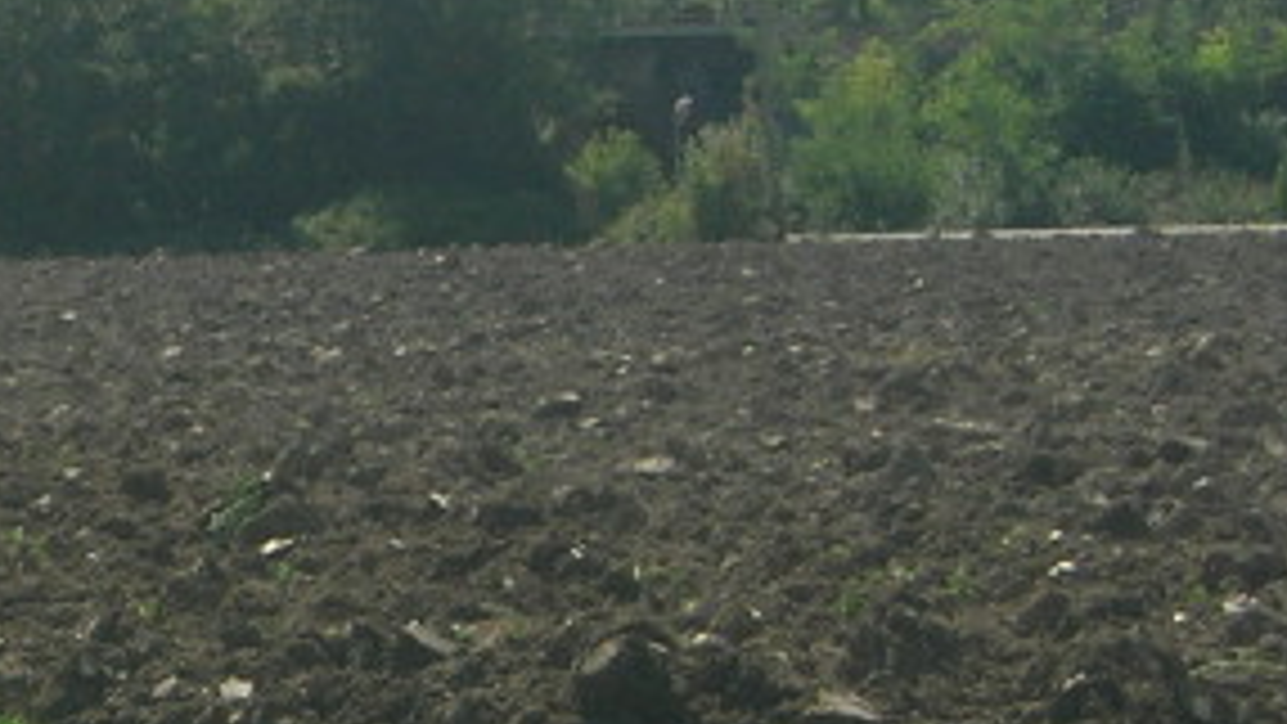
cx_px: -986
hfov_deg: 4.8
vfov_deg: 2.8
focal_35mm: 441
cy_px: 243
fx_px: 15052
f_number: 8.2
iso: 64
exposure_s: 1/221
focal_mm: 23.4
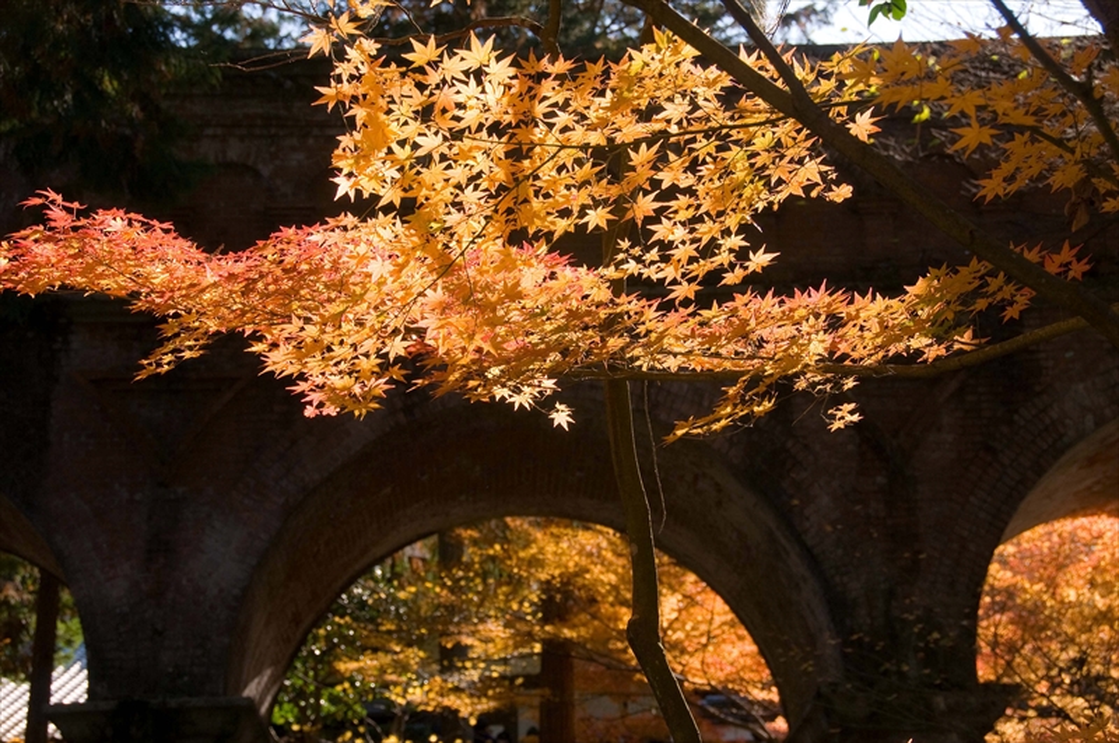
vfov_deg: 18.1
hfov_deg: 27.0
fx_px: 2328
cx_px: 560
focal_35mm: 75
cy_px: 372
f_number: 8
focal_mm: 50
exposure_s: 1/250
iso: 200
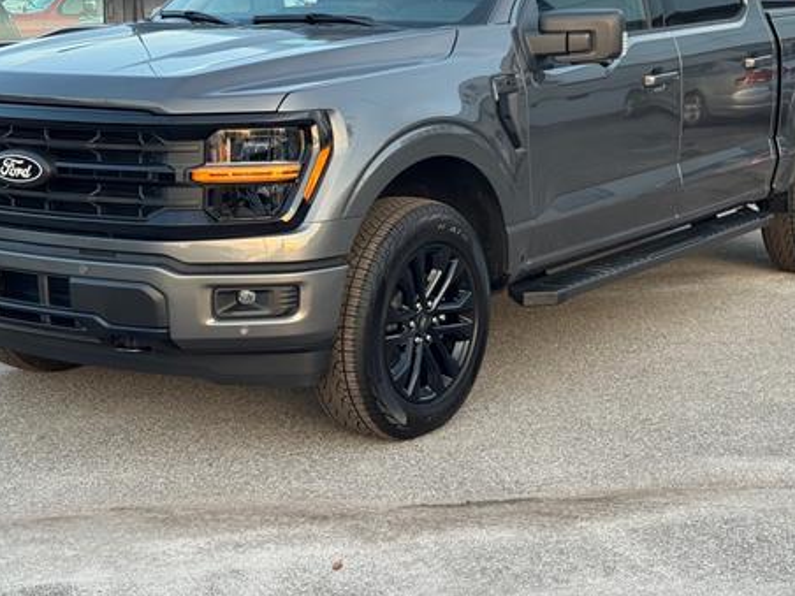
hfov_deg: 28.6
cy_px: 178
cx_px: 417
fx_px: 1562
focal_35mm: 68
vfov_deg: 21.5
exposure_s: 1/170
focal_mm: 6.76
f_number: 1.78
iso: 80
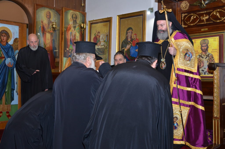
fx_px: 253
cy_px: 74
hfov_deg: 48.0
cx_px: 112
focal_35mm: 40
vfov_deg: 32.9
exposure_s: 1/60
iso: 400
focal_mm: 27
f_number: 5.6
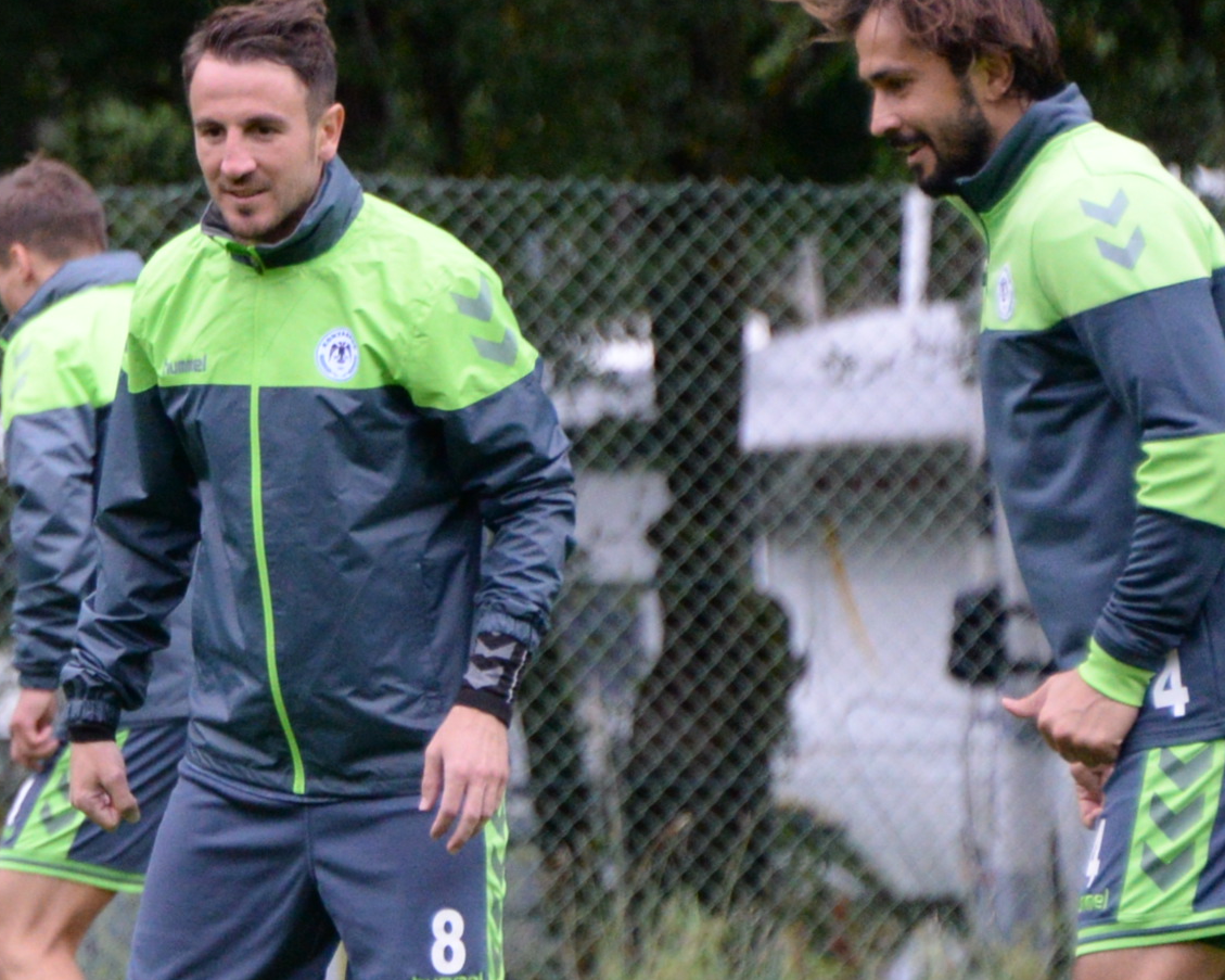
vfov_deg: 2.1
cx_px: -693
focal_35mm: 750
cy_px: 456
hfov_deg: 2.6
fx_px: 27189
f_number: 5.6
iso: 3200
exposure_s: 1/800
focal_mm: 200
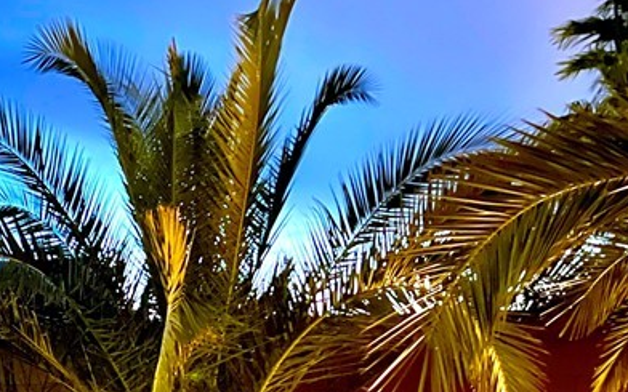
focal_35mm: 72
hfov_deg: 26.3
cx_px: -69
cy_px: 482
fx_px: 1232
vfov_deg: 17.2
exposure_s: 1/5
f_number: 1.5
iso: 1600
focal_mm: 5.7
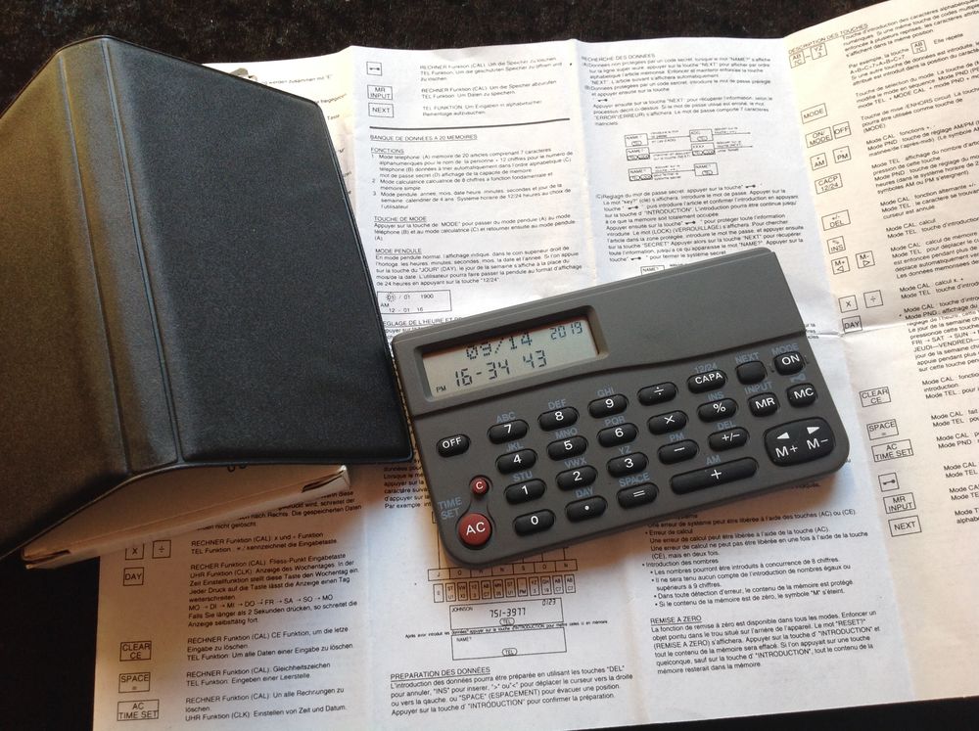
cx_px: 490
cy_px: 366
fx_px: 988
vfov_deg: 40.6
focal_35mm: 35
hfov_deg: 52.7
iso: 64
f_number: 2.4
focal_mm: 4.28
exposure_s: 1/40
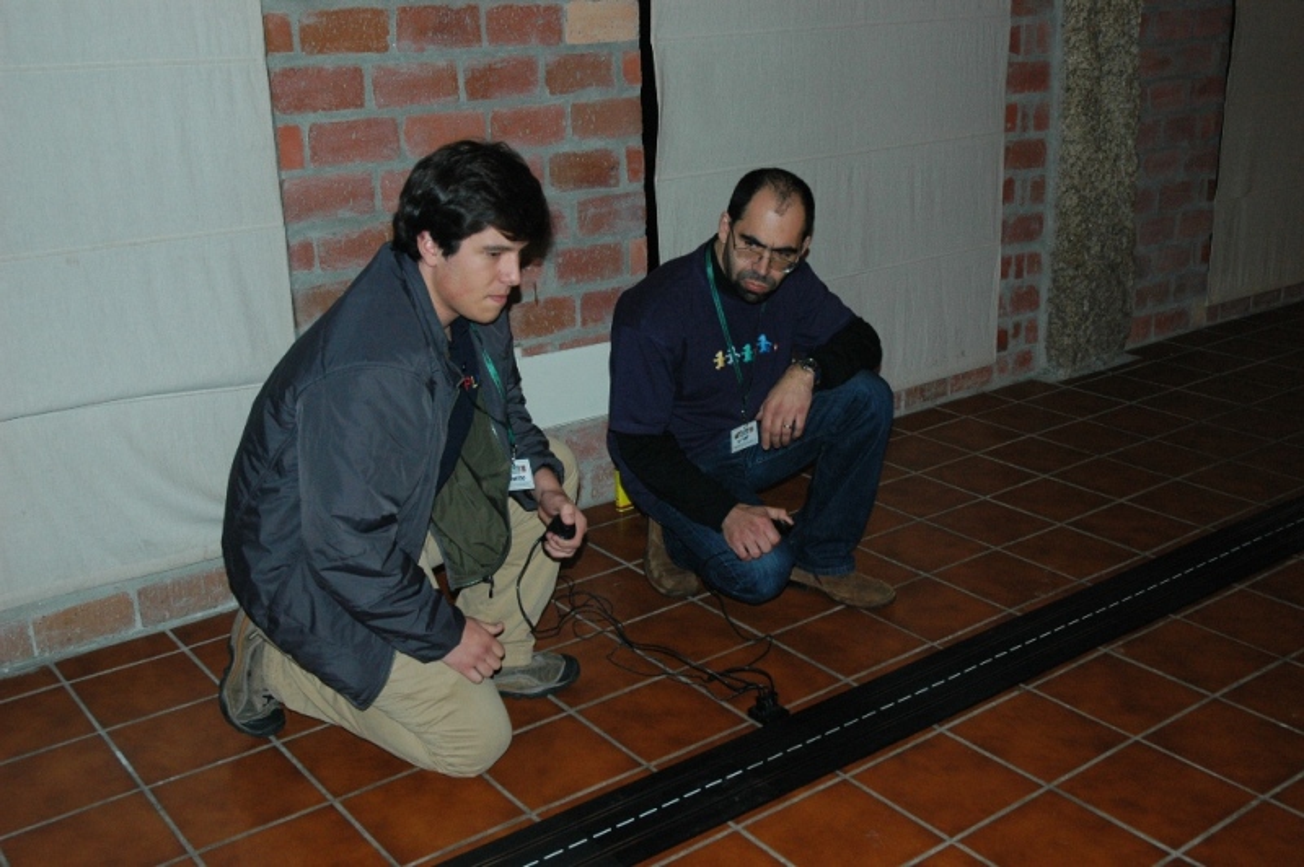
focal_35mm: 40
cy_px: 434
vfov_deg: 33.0
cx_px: 652
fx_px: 1466
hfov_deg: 48.0
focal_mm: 27
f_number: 4
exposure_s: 1/60
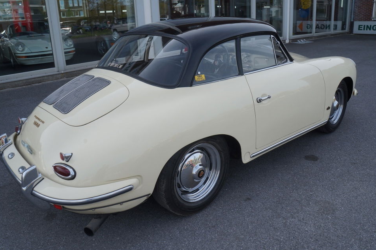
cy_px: 124
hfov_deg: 63.7
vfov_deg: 44.9
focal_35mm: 29
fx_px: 303
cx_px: 192
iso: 200
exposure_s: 1/250
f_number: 8
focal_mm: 18
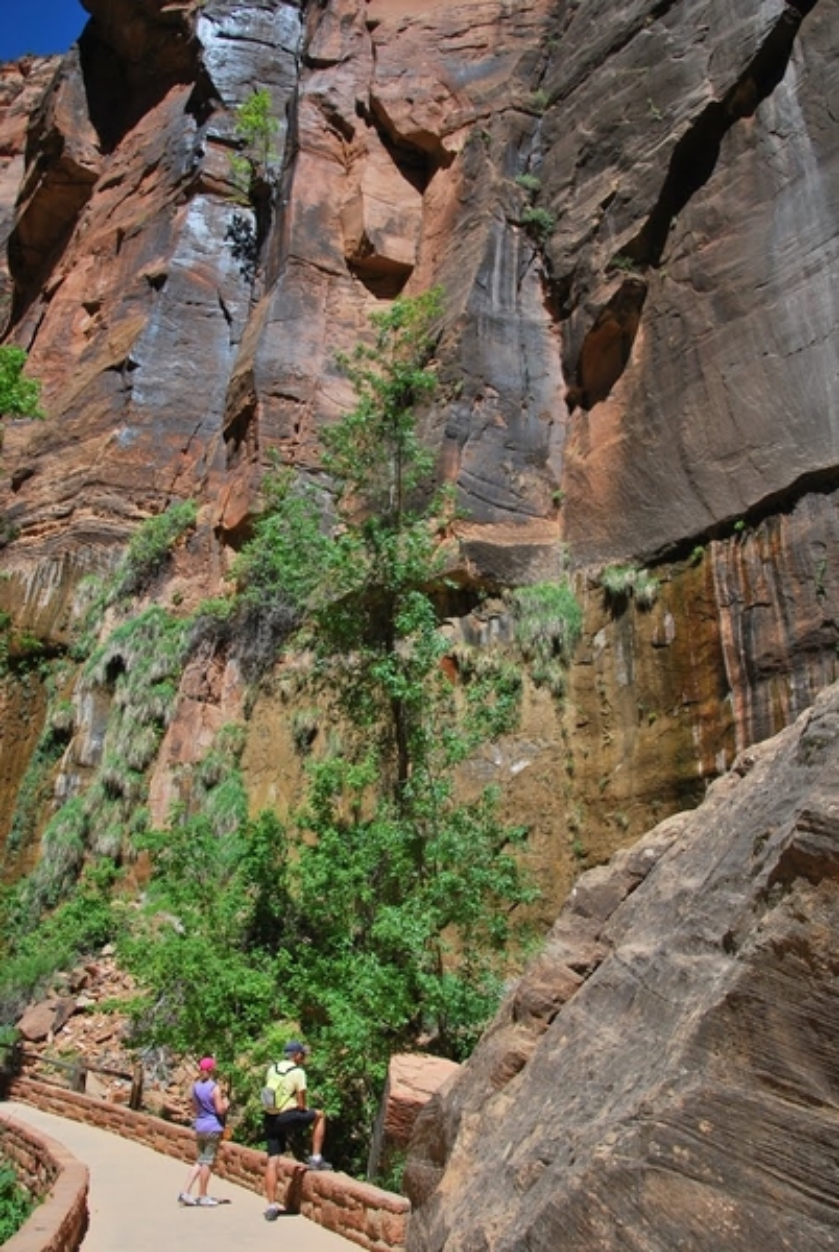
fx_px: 941
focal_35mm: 27
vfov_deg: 67.3
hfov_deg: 48.1
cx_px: 420
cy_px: 626
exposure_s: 1/250
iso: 100
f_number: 8
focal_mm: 18
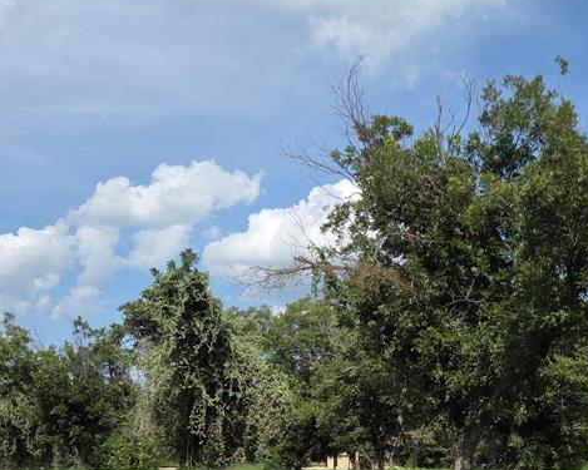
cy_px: 446
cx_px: 440
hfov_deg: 37.1
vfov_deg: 29.2
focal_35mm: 49
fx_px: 853
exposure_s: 1/5862
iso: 80
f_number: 1.8
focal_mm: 5.4
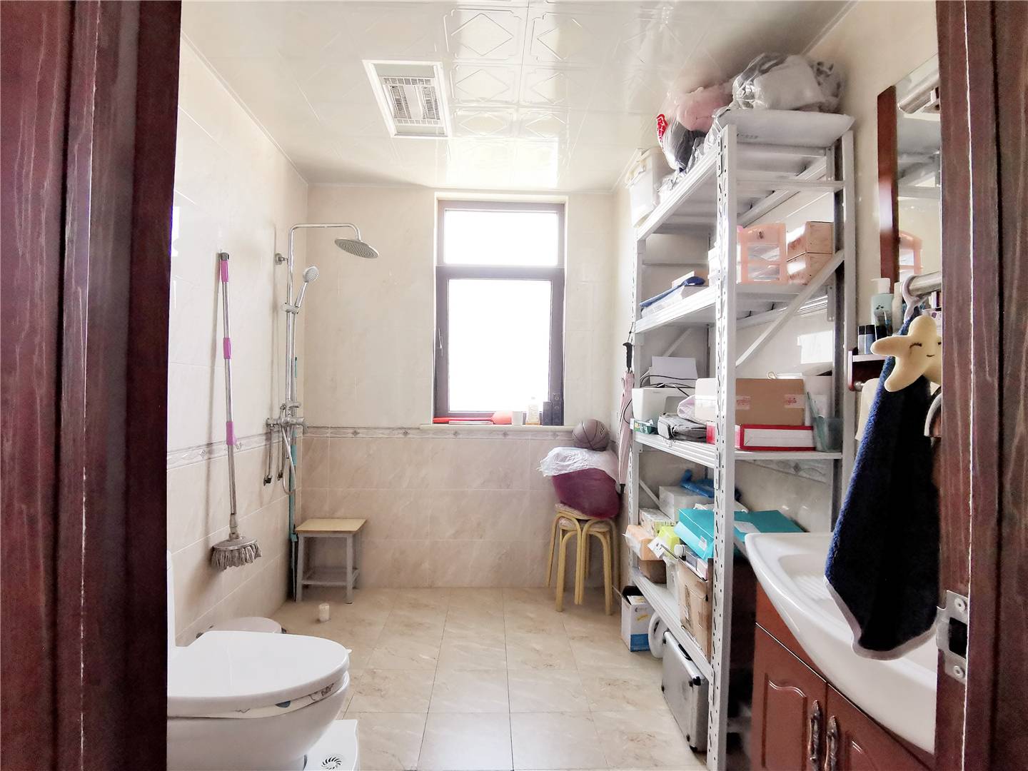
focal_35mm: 17
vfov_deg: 74.7
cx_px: 514
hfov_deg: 91.0
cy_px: 386
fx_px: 505
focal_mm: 2.26
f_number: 2.2
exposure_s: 1/100
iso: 320
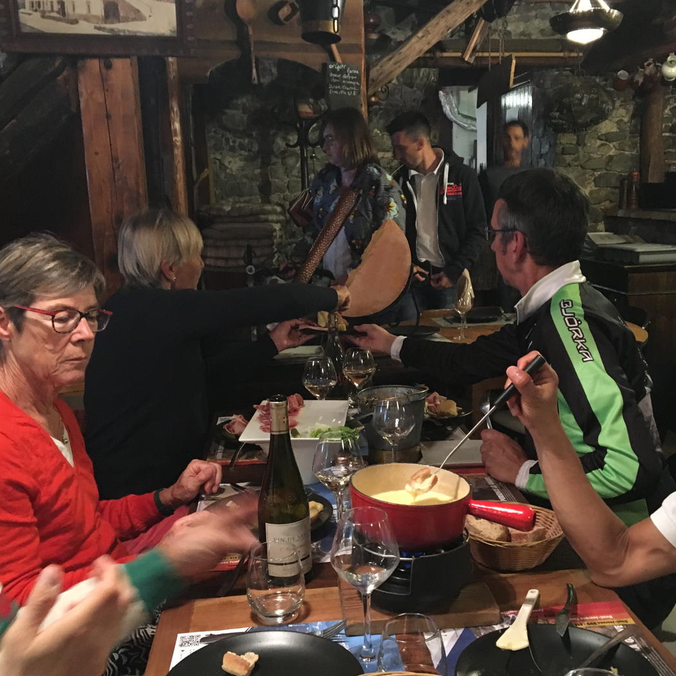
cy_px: 352
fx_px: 817
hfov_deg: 44.8
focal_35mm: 37
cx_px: 382
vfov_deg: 44.9
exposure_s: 1/17
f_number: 2.2
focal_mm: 4.15
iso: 400
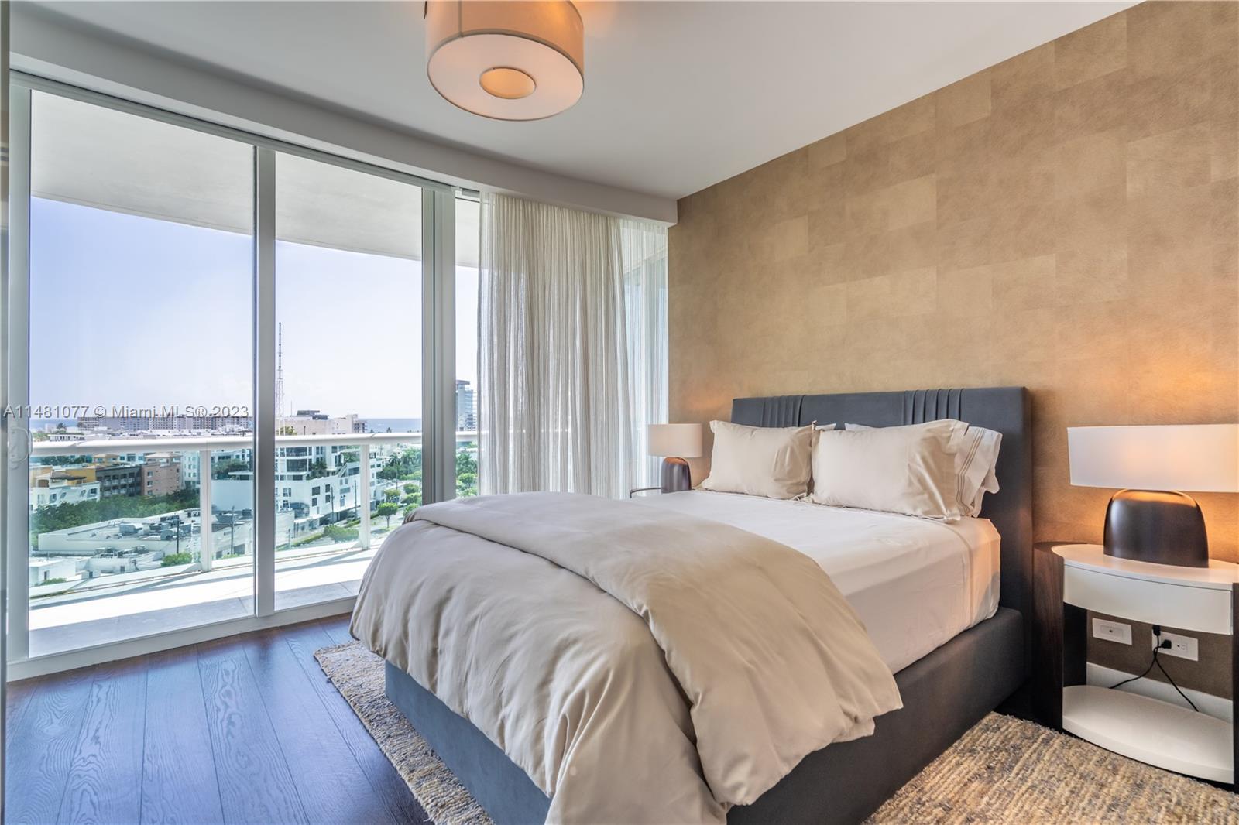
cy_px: 412
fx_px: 551
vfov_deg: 73.7
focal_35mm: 16
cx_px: 620
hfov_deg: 96.7
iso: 400
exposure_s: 1/800
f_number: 9
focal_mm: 16
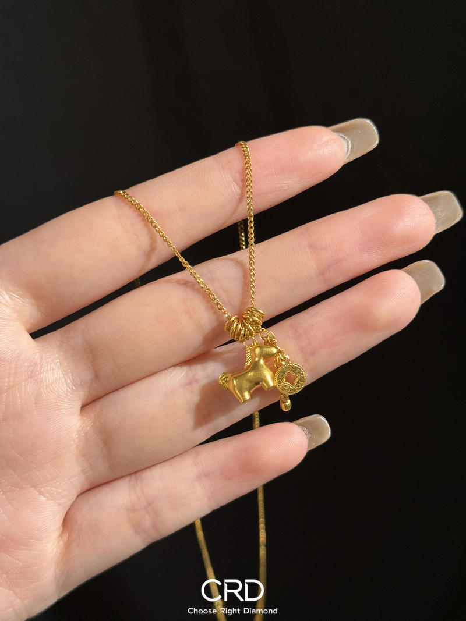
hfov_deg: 30.3
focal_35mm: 48
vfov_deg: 39.7
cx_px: 233
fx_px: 862
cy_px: 310
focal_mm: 6.76
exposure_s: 1/98
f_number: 1.78
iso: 100
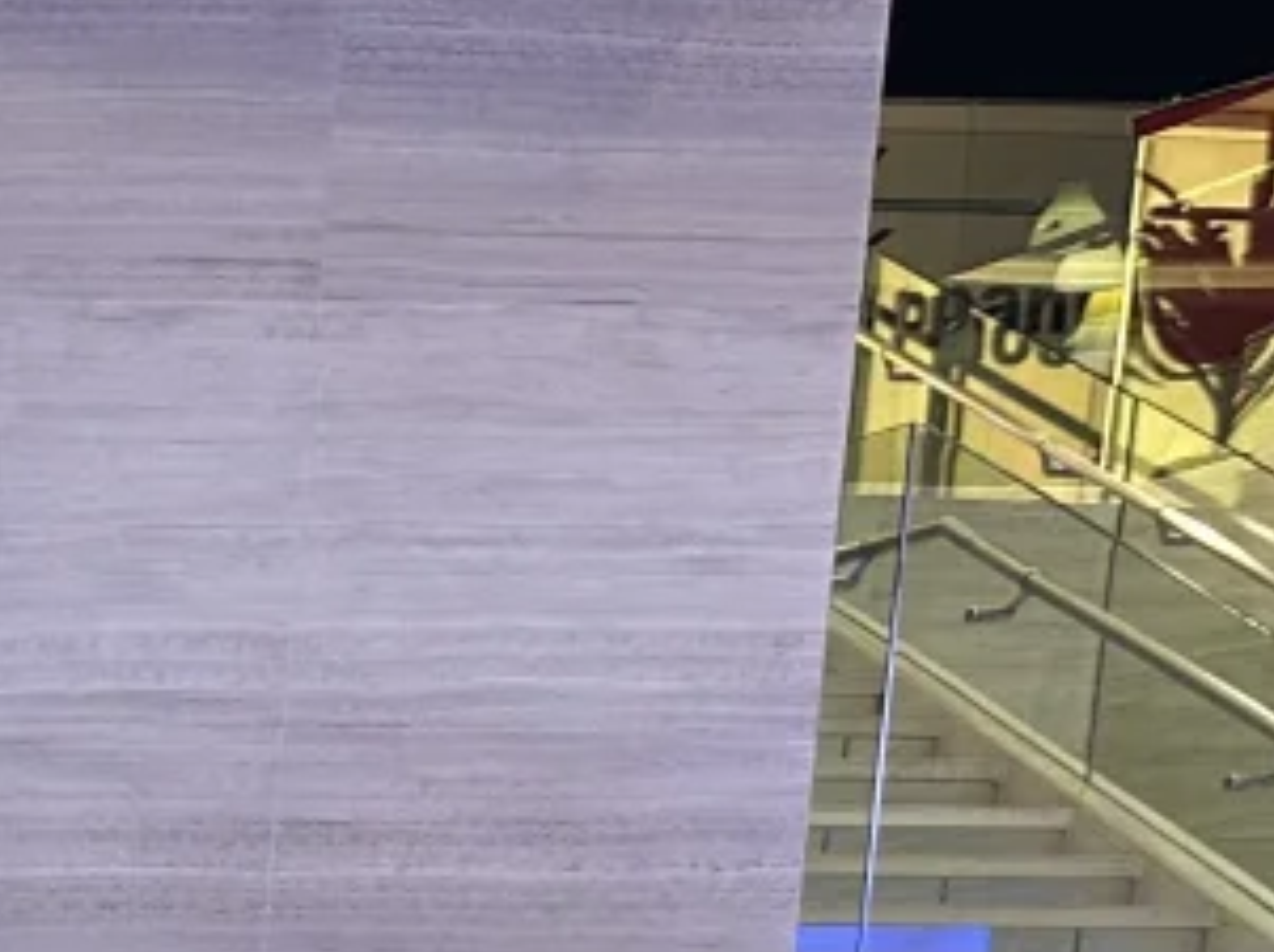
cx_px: -1651
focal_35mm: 115
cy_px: 1989
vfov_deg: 11.4
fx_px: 4227
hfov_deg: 13.3
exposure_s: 1/50
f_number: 1.78
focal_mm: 6.86
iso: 125
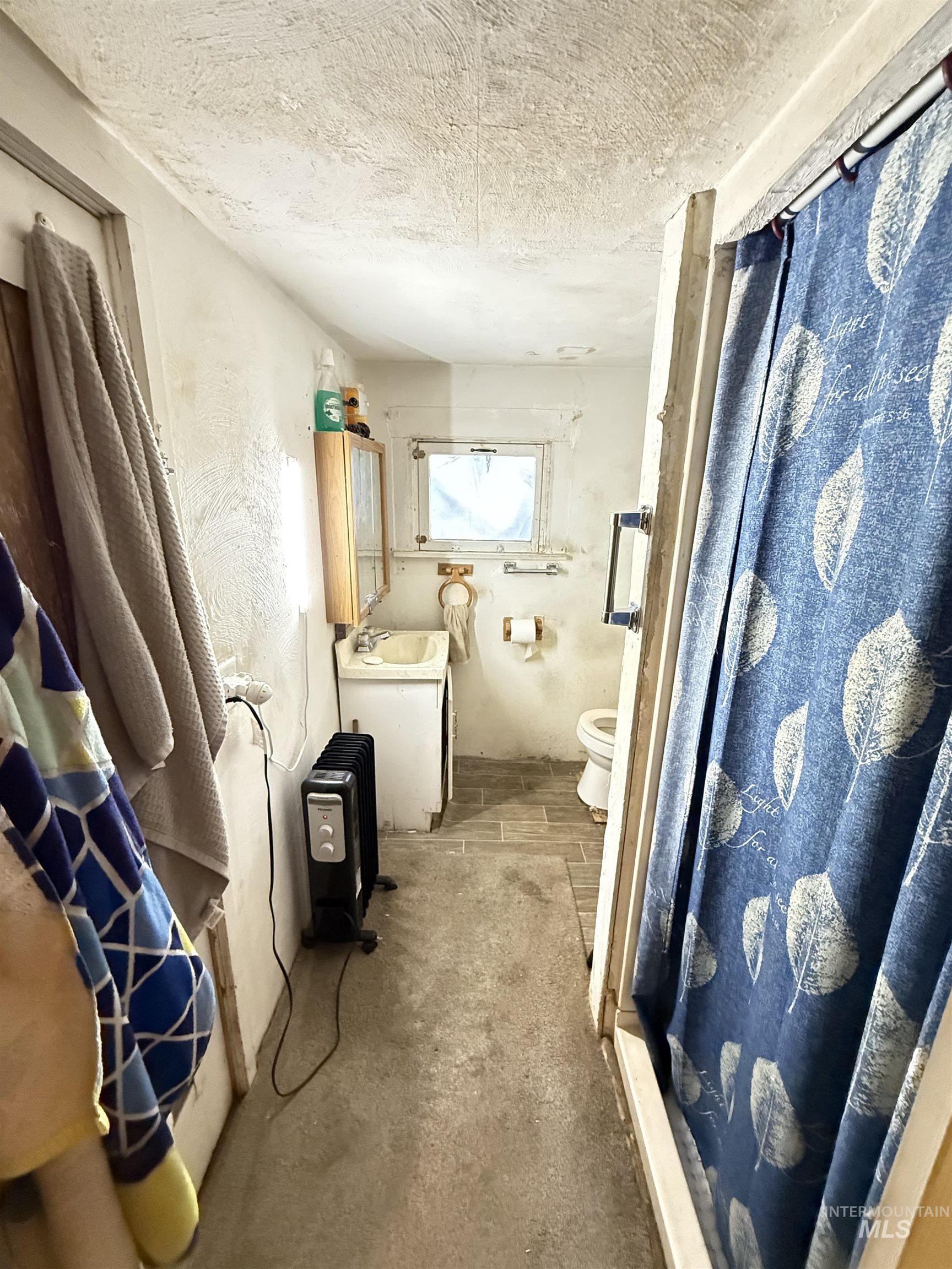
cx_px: 476
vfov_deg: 102.1
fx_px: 513
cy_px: 634
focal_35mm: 14
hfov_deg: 85.7
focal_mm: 2.22
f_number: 2.2
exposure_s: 1/40
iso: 1000
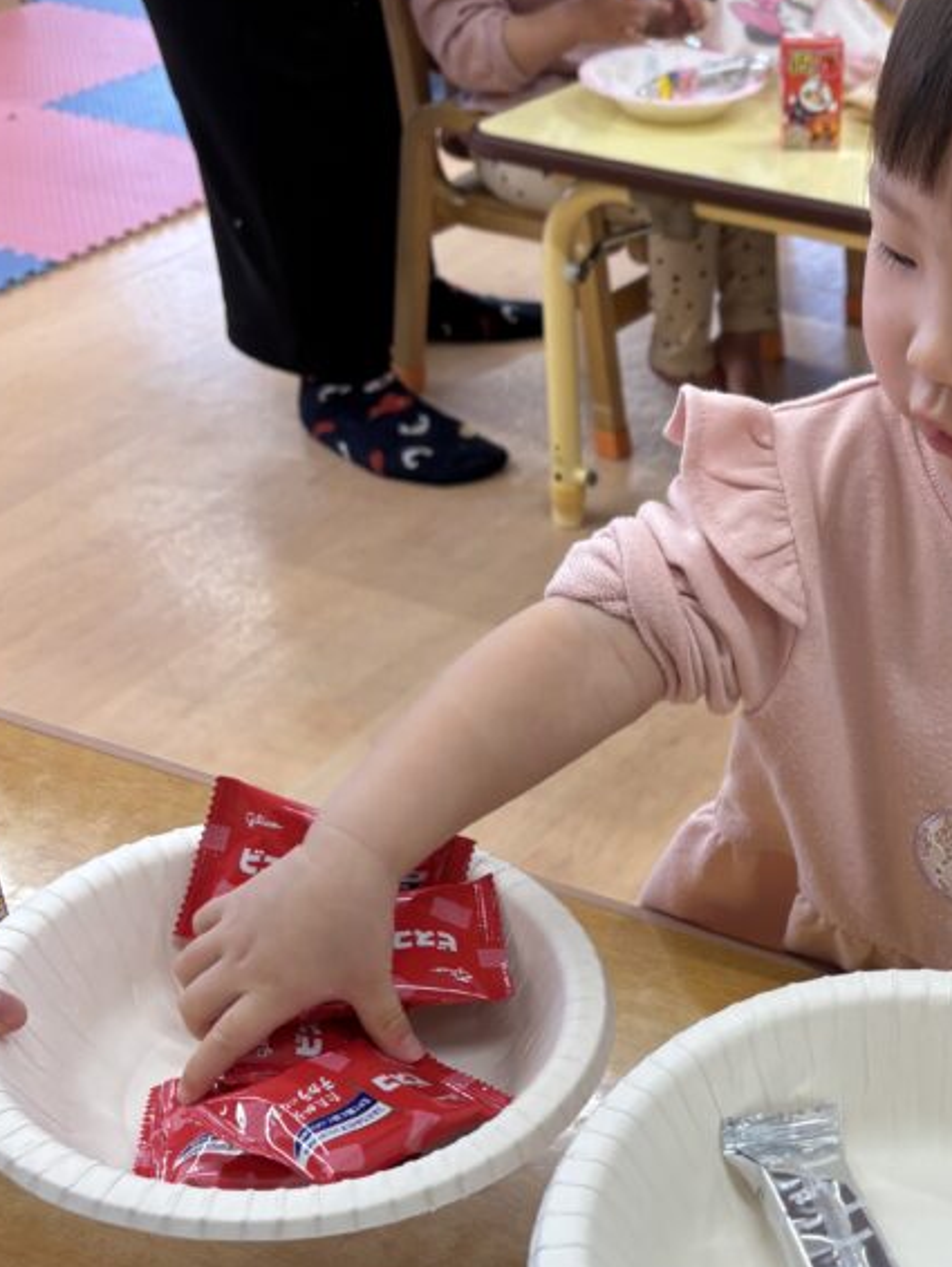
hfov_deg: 29.8
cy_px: 933
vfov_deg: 39.4
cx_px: 831
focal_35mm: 47
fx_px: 1722
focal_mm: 5.96
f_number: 1.6
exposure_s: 1/120
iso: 64
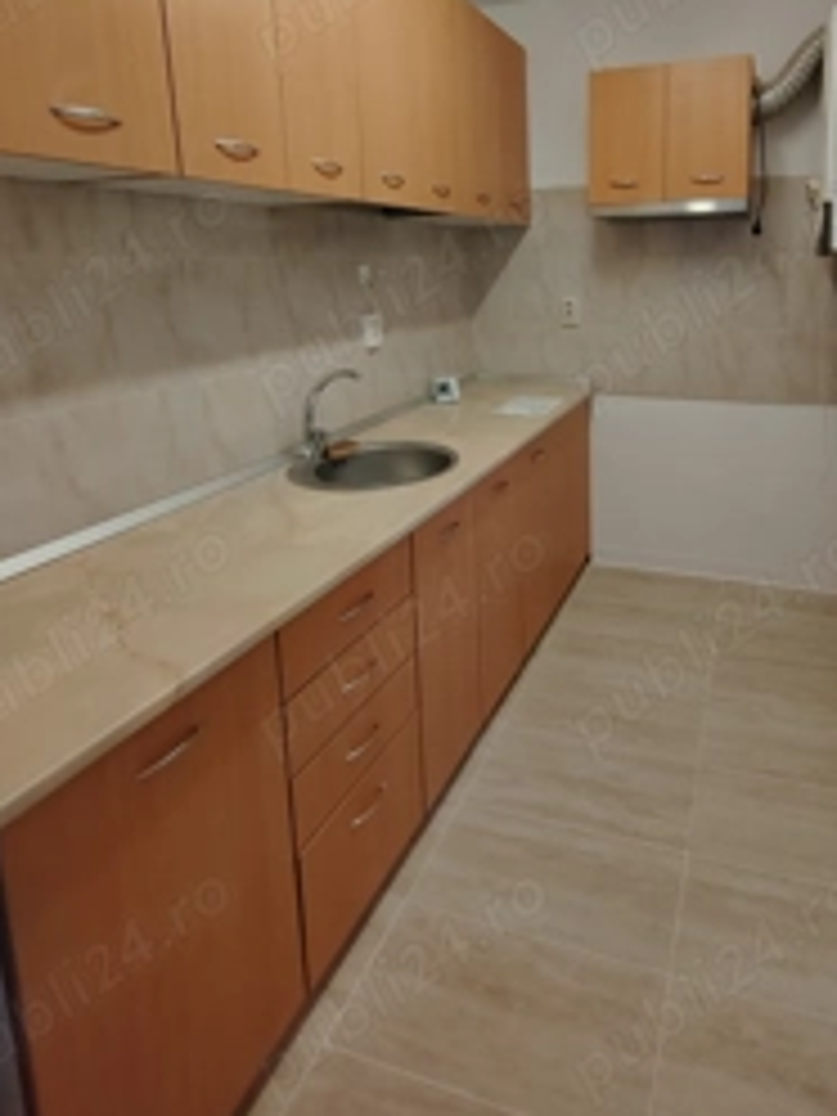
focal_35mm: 21
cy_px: 369
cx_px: 558
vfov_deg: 76.4
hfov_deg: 61.9
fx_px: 677
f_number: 2.2
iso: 500
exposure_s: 1/50
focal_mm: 2.16
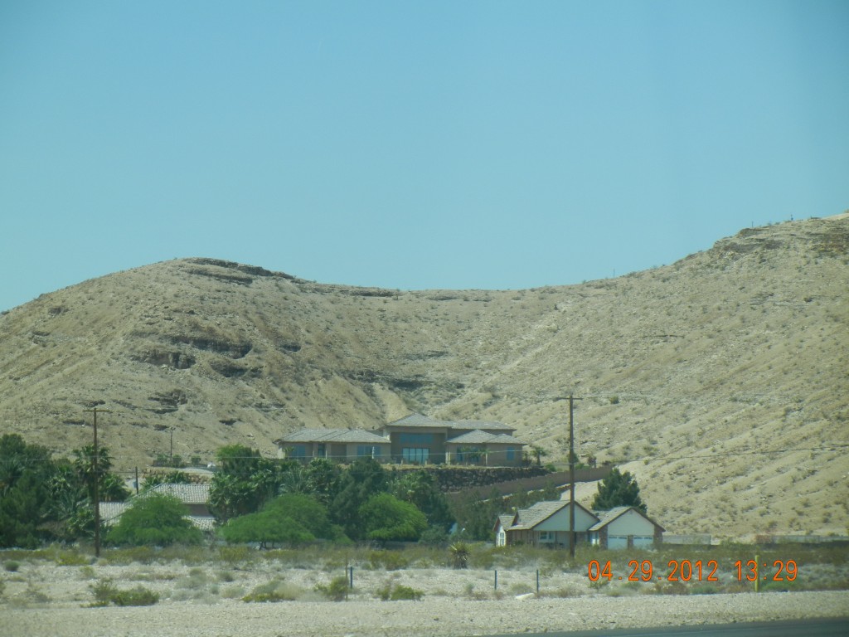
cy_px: 318
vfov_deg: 8.5
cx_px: 424
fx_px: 4268
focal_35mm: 174
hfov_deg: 11.4
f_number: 4.6
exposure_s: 1/786
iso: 160
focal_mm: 31.4
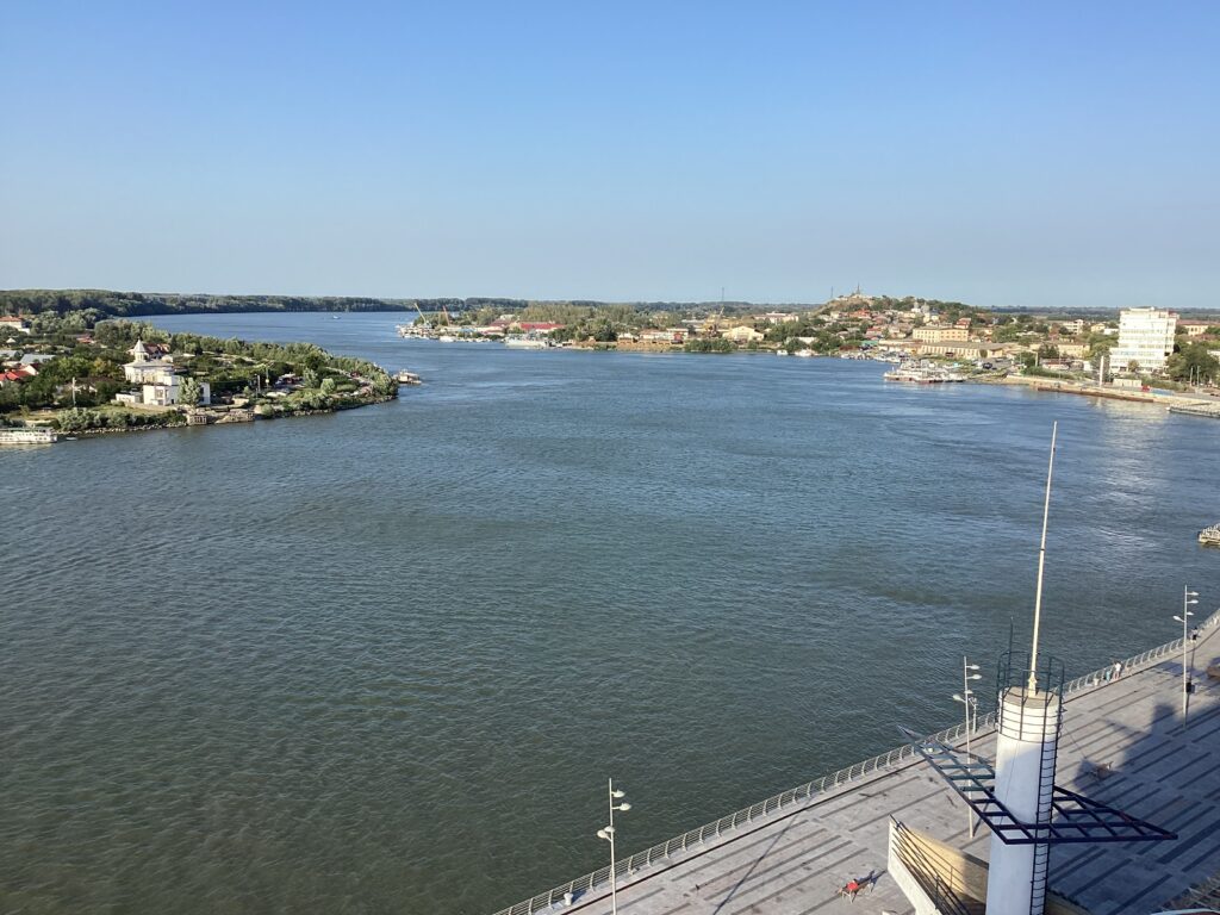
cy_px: 458
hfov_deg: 58.4
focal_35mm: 31
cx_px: 610
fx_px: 1093
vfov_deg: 45.4
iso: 25
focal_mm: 3.3
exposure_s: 1/1031
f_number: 2.4
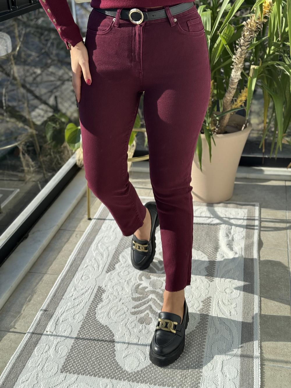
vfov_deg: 39.7
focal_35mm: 48
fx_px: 538
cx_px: 146
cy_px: 194
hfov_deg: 30.3
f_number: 1.78
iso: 64
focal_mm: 6.76
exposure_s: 1/1076
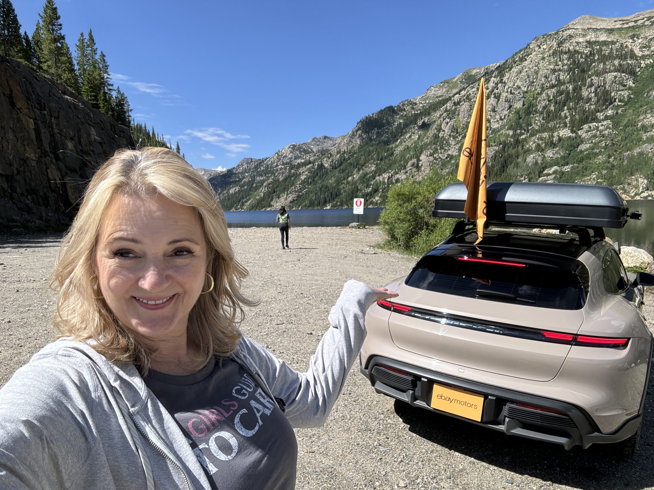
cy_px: 245
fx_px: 435
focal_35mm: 23
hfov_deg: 73.9
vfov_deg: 58.9
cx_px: 327
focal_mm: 2.69
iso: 25
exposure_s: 1/1018
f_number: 1.9
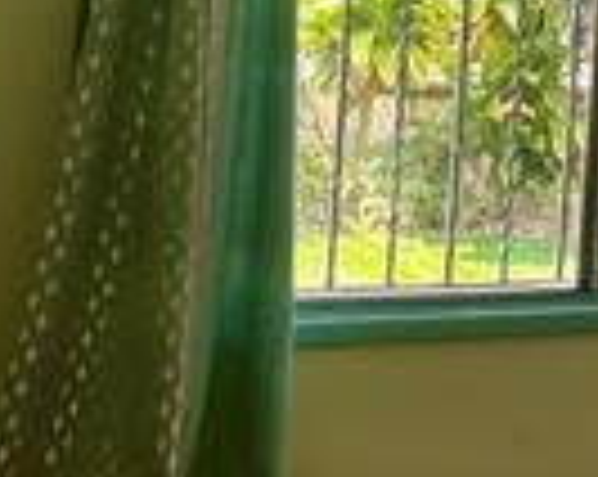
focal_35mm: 113
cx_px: 1160
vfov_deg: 13.5
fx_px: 1997
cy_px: 86
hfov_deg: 14.4
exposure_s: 1/133
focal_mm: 6.86
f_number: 1.78
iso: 64
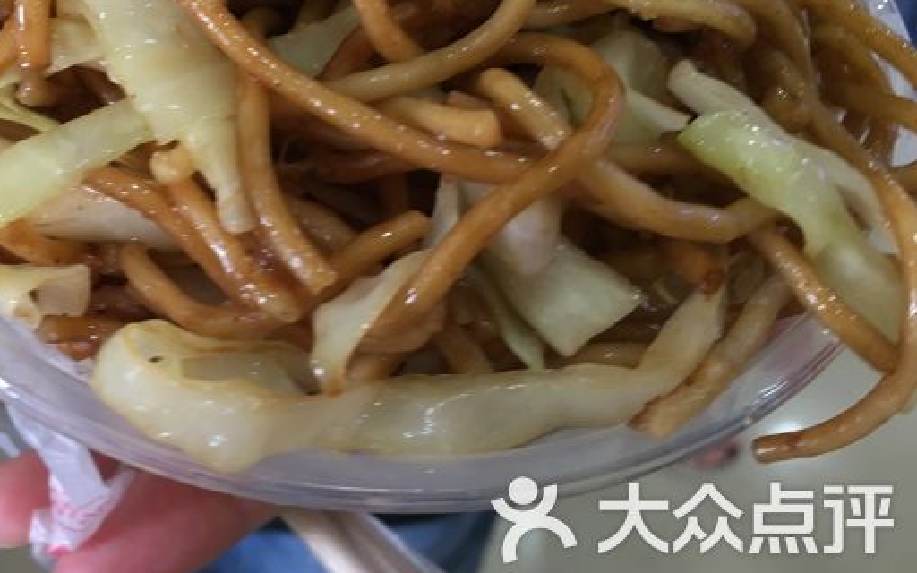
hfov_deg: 46.5
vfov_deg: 30.0
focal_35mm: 42
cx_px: 313
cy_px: 142
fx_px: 1050
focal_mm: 4.15
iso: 100
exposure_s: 1/33
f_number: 2.2
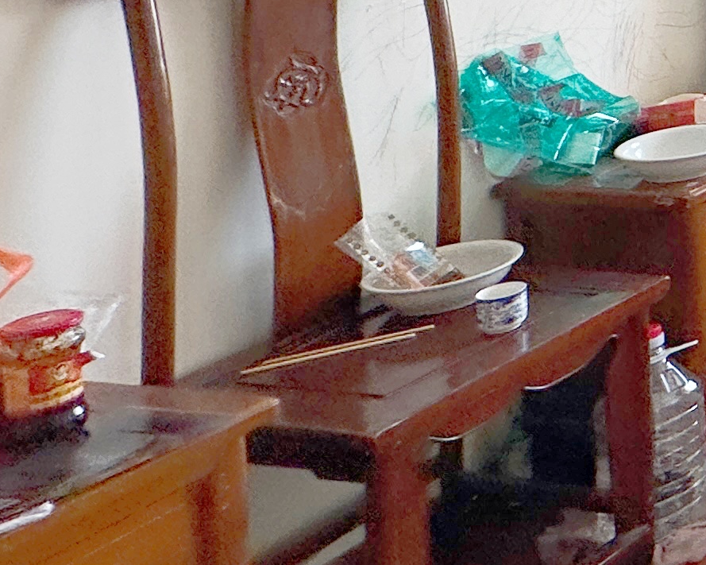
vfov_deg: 21.5
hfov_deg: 17.7
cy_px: -225
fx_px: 1295
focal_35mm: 62
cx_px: 1499
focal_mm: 2.22
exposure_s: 1/110
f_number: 2.2
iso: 40
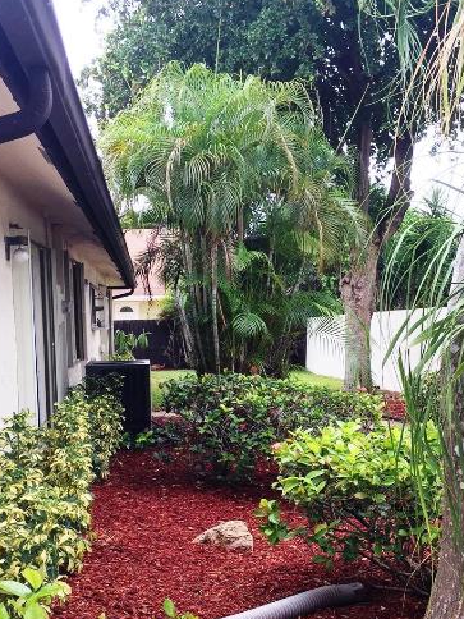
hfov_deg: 31.4
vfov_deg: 40.9
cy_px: 391
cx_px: 288
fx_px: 822
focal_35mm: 46
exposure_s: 1/120
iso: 32
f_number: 2.2
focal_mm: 4.15
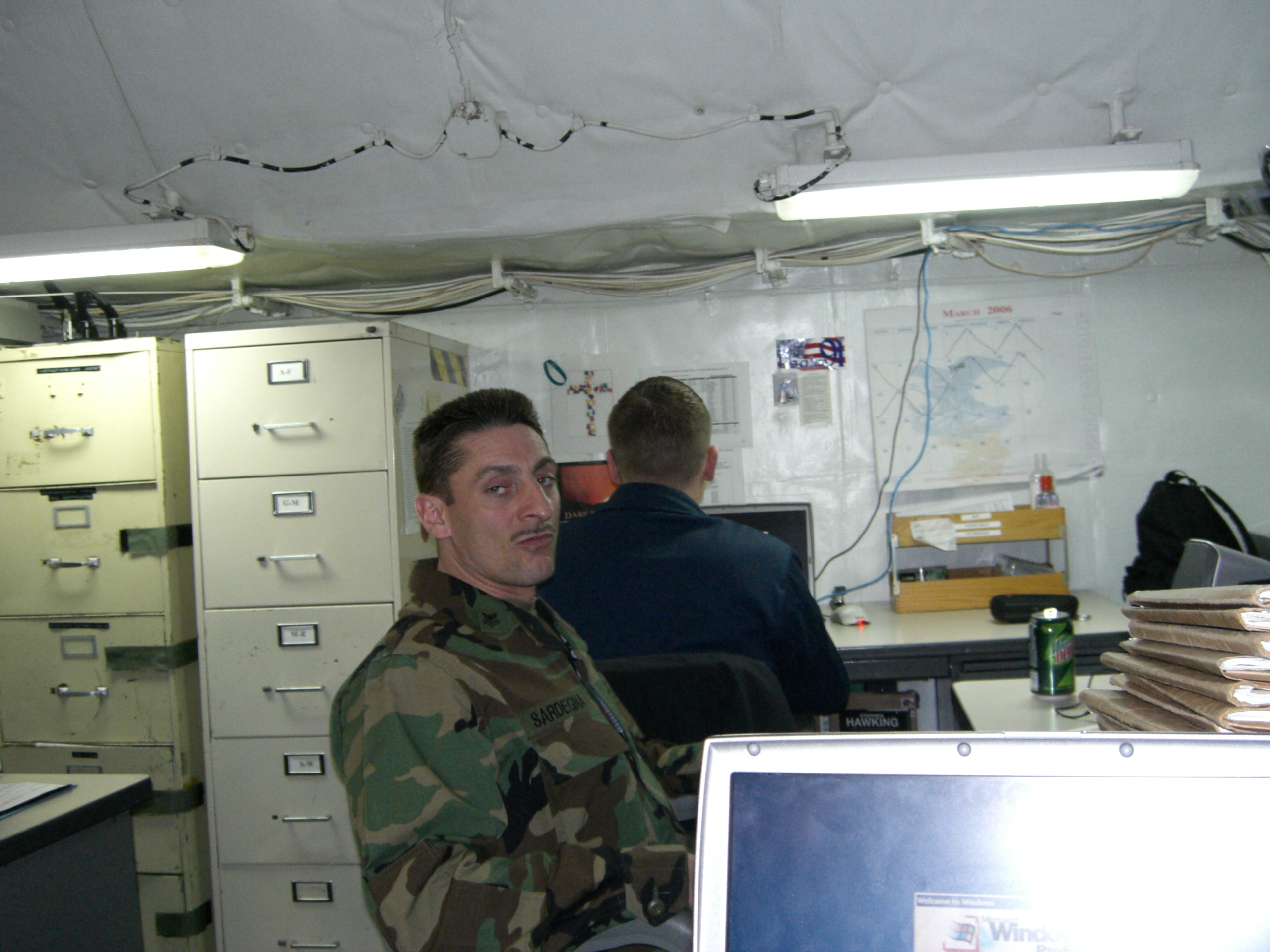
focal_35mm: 38
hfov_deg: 49.0
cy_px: 476
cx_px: 635
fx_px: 1394
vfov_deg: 37.7
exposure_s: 1/60
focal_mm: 7.9
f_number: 2.8
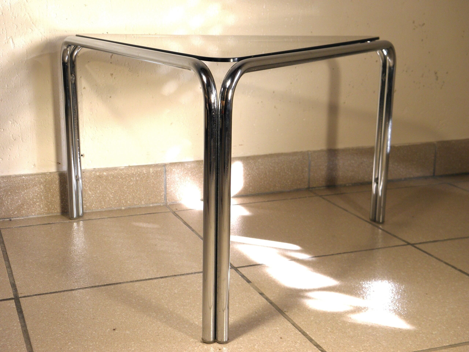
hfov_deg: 38.2
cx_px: 234
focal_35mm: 50
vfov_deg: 29.1
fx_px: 677
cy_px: 176
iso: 100
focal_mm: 9.1
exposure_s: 1/50
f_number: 4
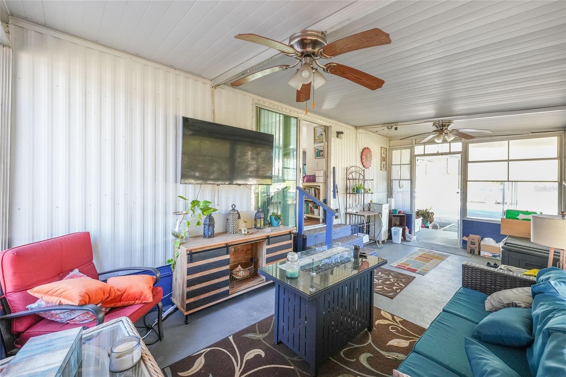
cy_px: 188
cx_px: 283
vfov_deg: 81.2
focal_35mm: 14
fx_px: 220
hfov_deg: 104.3
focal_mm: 14
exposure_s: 1/30
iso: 2000
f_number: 7.1
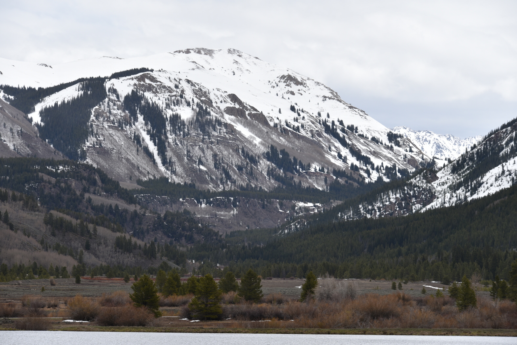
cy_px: 172
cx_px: 258
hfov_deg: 14.2
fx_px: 2083
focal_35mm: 145
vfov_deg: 9.5
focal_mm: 145
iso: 100
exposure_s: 1/320
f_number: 9
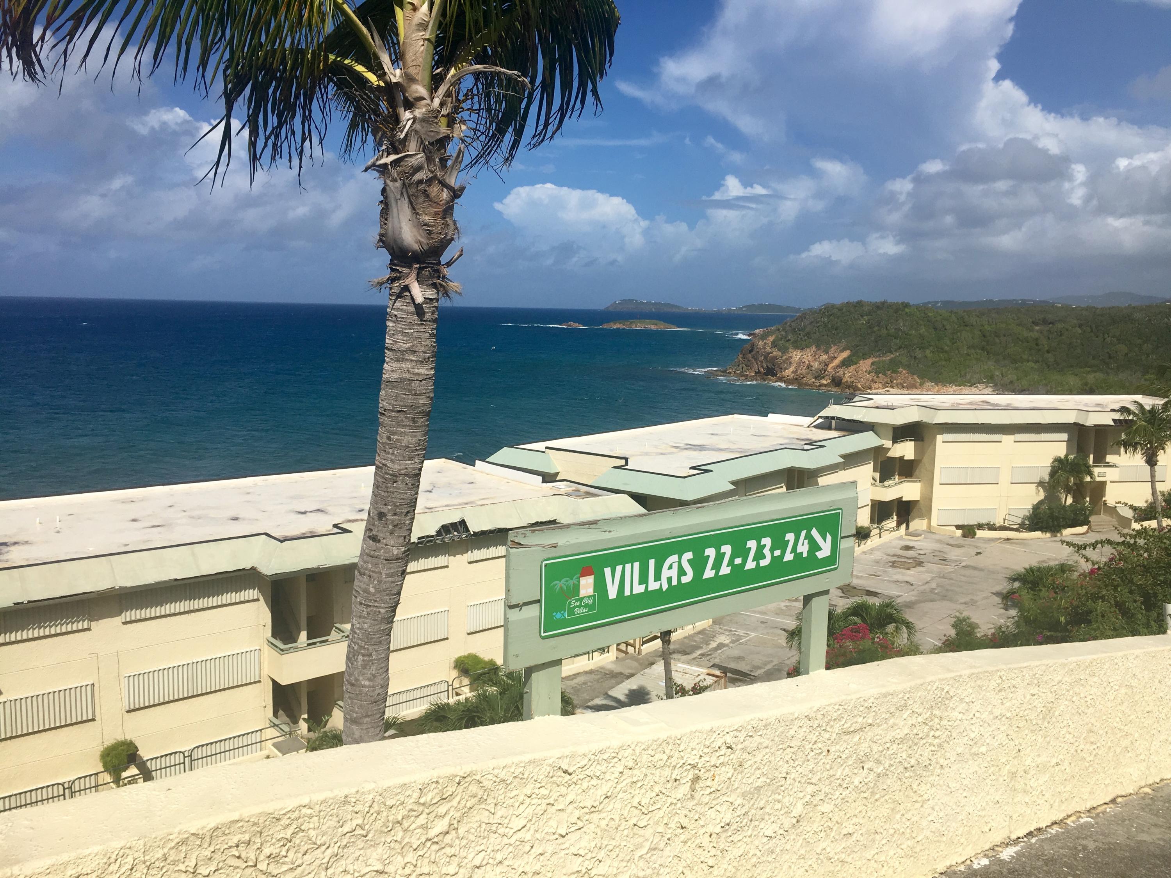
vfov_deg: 48.2
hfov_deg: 61.7
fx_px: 981
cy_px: 439
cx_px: 586
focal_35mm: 29
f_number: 2.2
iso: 25
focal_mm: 4.15
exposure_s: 1/3497
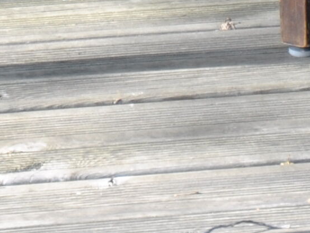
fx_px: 5232
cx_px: 413
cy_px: -526
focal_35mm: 584
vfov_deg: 2.5
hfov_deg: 3.4
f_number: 5
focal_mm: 52
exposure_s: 1/90
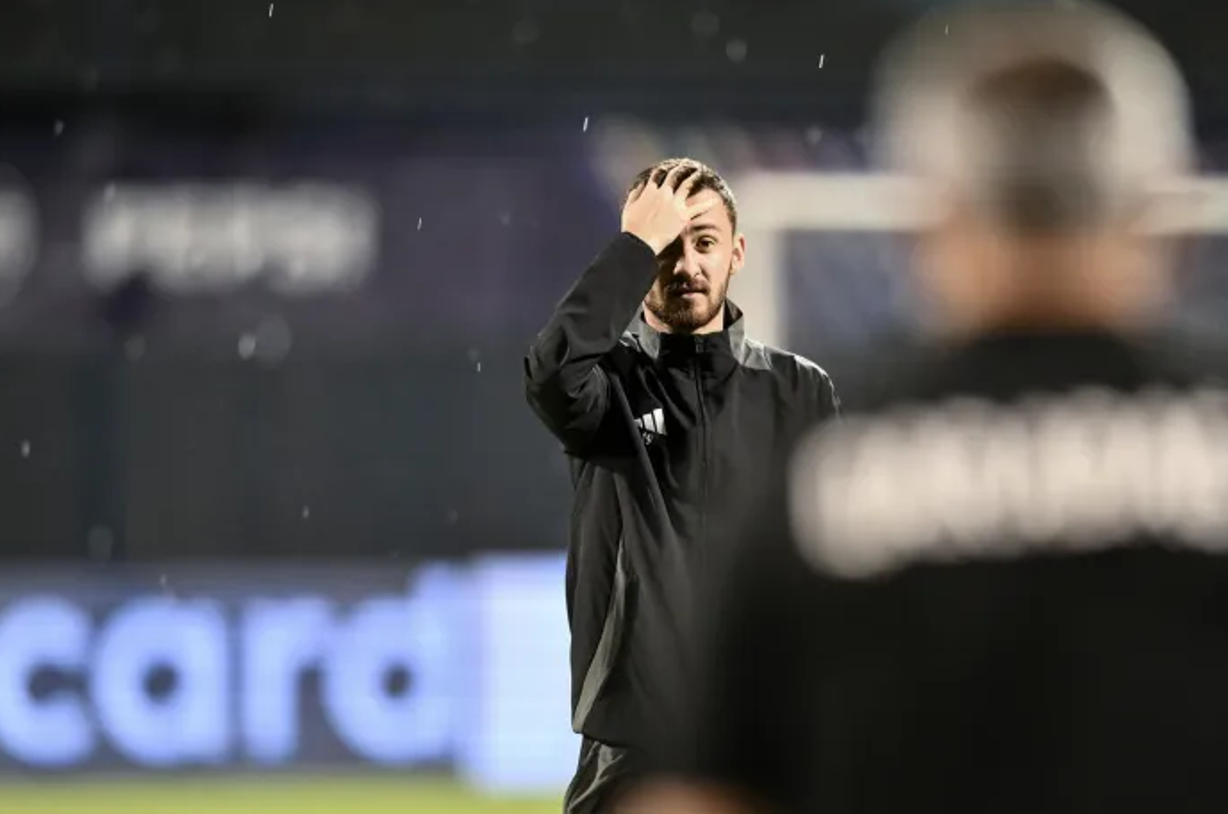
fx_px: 15049
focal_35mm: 442
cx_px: 609
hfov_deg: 4.7
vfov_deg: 3.1
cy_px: 418
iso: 2000
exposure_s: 1/500
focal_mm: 400
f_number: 2.8
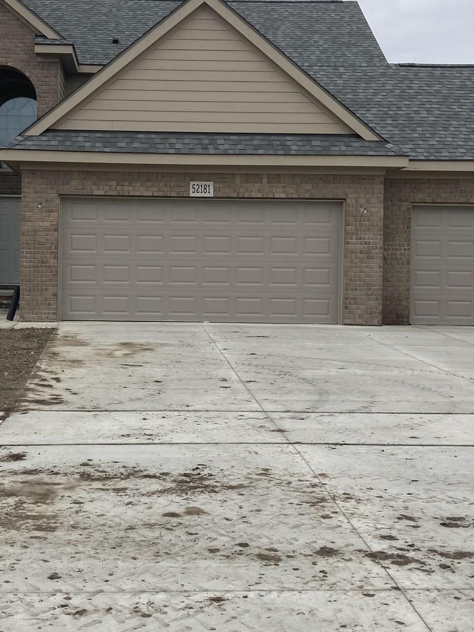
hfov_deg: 26.4
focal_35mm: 55
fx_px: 1004
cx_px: 147
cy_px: 283
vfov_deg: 34.9
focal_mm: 3.99
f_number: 1.8
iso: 20
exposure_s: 1/1517
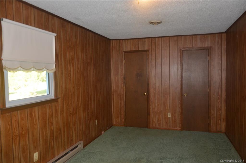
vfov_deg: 47.7
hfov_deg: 67.5
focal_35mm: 27
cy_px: 82
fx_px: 184
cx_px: 123
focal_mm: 18
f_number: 3.5
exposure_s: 1/60
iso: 800
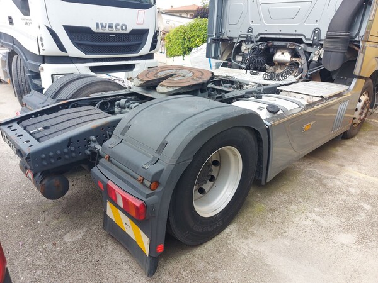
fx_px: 262
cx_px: 189
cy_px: 142
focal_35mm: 24
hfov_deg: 71.6
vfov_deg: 56.8
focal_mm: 5.23
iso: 32
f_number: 1.8
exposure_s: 1/252
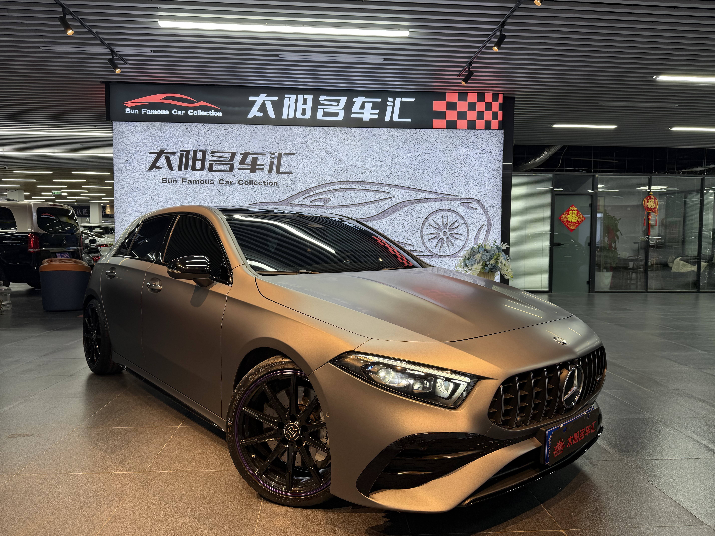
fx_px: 496
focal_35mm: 24
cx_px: 358
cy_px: 268
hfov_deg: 71.6
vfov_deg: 56.8
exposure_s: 1/121
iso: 50
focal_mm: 6.76
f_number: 1.78
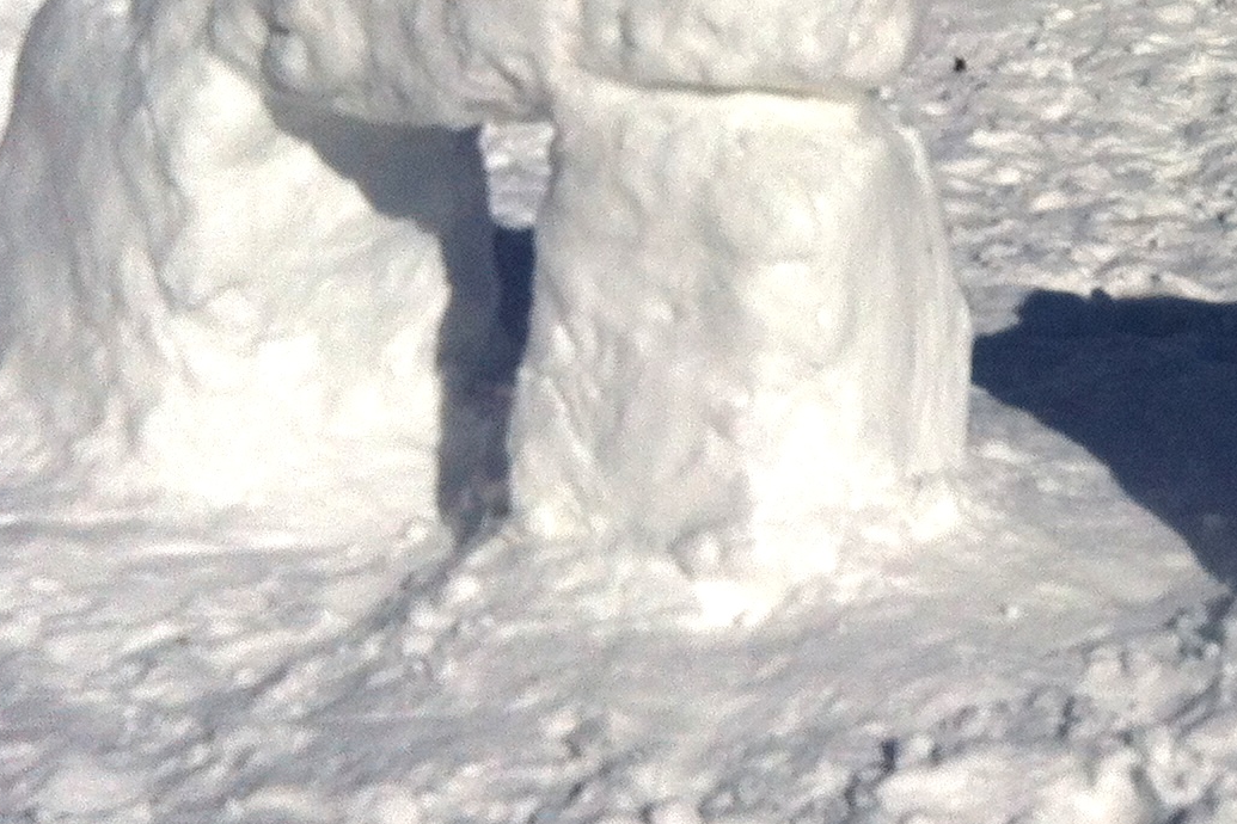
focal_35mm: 91
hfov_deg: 21.1
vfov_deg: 14.6
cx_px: 1397
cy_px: -106
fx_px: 3127
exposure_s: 1/10055
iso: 100
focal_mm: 3.85
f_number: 2.8
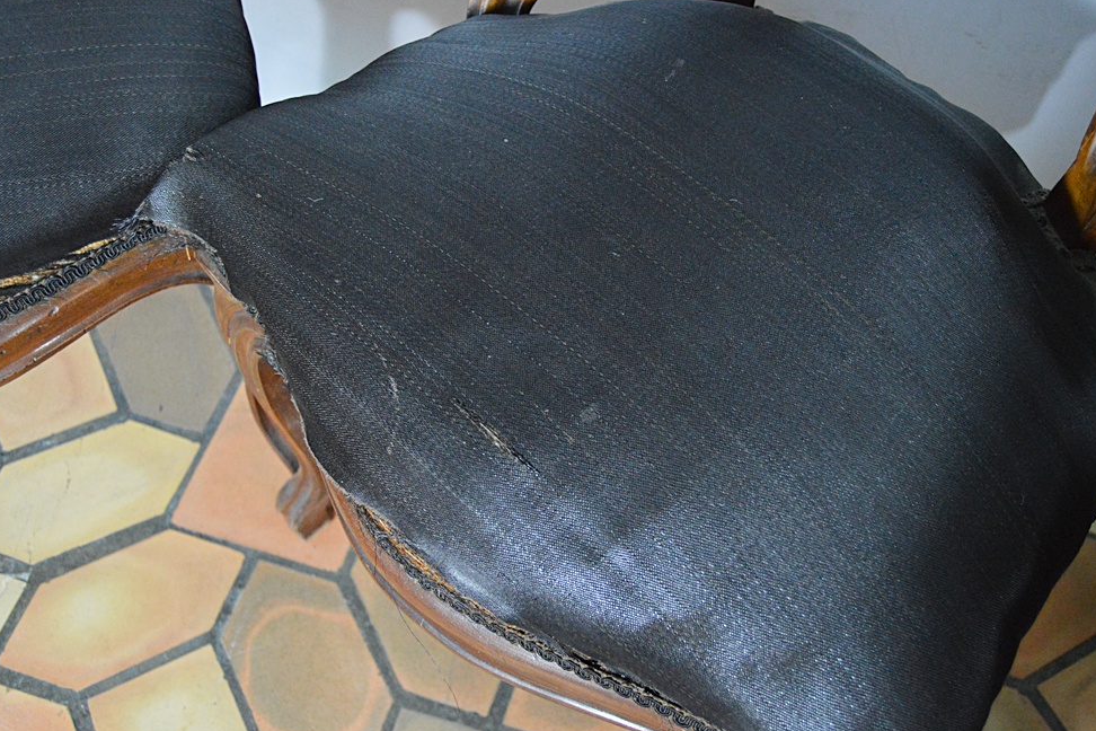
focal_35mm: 37
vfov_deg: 35.9
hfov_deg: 51.9
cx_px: 555
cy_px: 362
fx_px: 1126
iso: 3200
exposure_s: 1/60
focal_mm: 24
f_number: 3.8
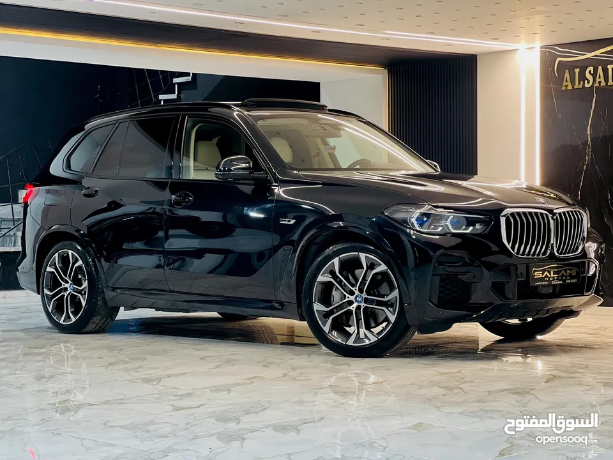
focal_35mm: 77
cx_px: 306
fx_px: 1364
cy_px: 230
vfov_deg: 19.1
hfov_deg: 25.3
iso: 125
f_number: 2.8
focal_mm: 9
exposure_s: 1/33
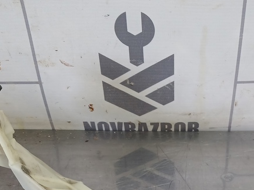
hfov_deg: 29.9
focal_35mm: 64
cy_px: 196
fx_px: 470
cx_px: 178
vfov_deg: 22.0
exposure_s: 1/50
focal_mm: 4
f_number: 1.8
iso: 100
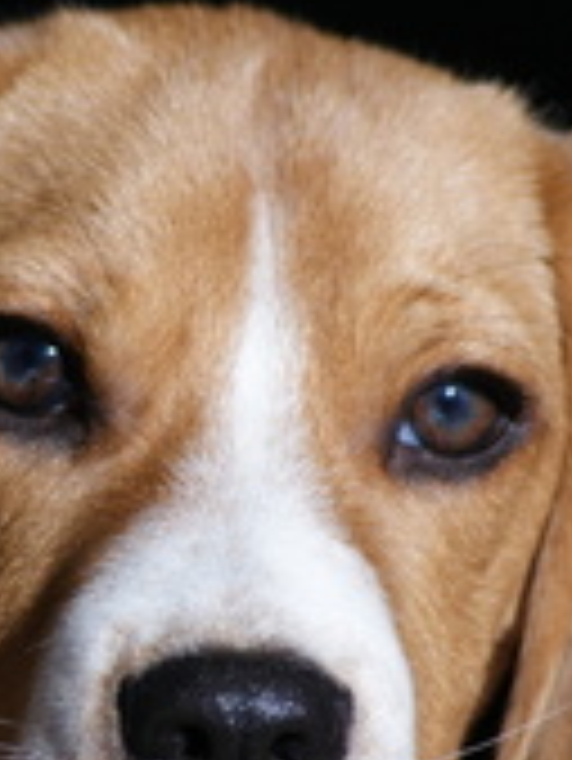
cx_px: 126
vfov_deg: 2.5
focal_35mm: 785
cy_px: 495
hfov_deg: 1.9
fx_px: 17273
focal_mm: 200
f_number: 5.6
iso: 100
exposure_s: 1/320
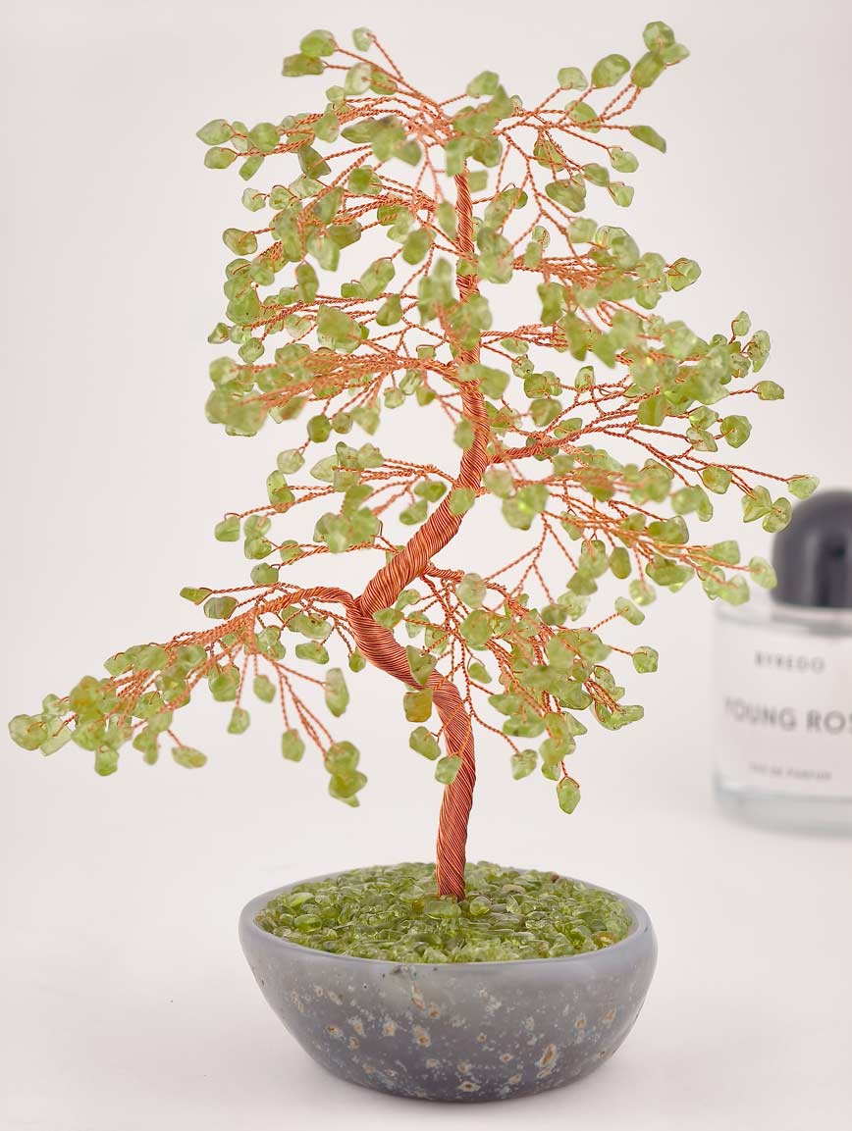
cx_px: 426
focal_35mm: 85
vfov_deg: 23.0
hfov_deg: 17.4
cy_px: 566
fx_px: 2783
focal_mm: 22.48
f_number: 2.67
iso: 125
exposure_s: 1/161
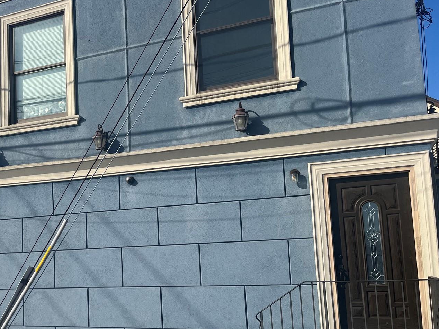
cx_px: 91
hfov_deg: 42.9
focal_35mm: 42
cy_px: 211
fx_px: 533
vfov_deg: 34.1
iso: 50
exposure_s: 1/5556
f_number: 1.6
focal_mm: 5.1
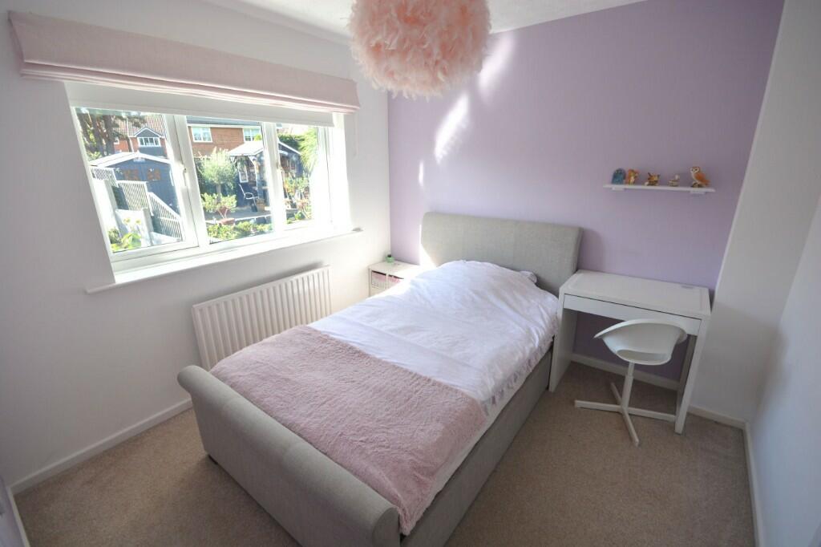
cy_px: 274
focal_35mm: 15
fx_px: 342
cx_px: 410
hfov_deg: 100.4
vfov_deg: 77.3
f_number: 8
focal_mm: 10
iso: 400
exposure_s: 1/125
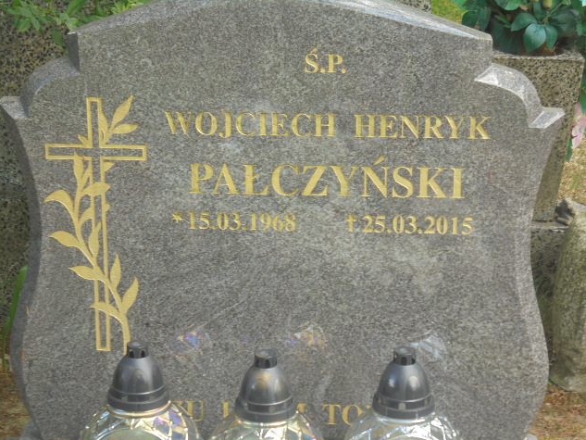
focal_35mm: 95
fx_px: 1609
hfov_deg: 20.6
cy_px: 221
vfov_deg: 15.6
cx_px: 292
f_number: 4.7
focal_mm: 16.9
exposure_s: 1/60
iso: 100
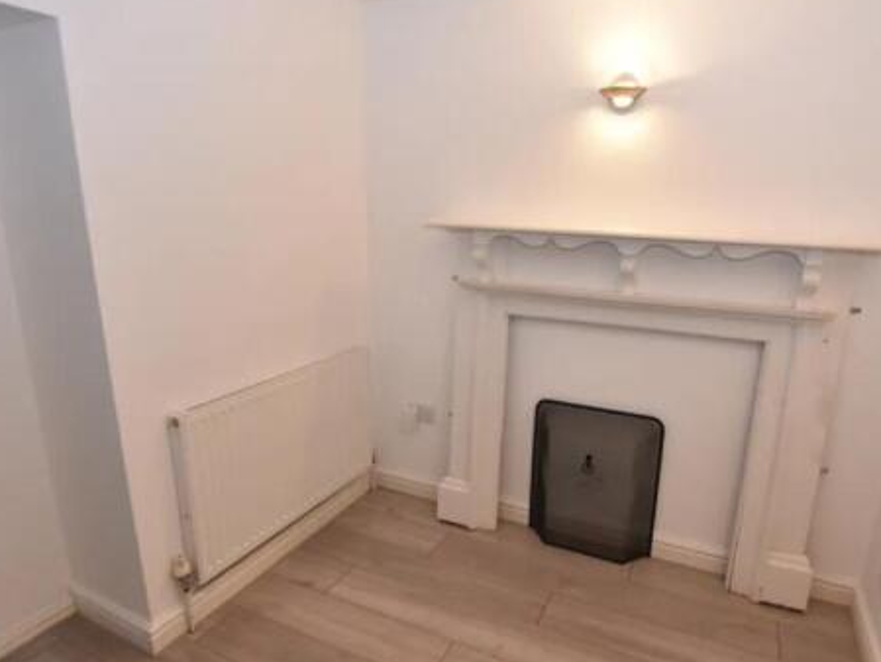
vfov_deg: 63.2
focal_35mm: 21
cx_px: 459
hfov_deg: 78.9
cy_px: 374
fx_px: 535
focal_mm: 10
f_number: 4
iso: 720
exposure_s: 1/60
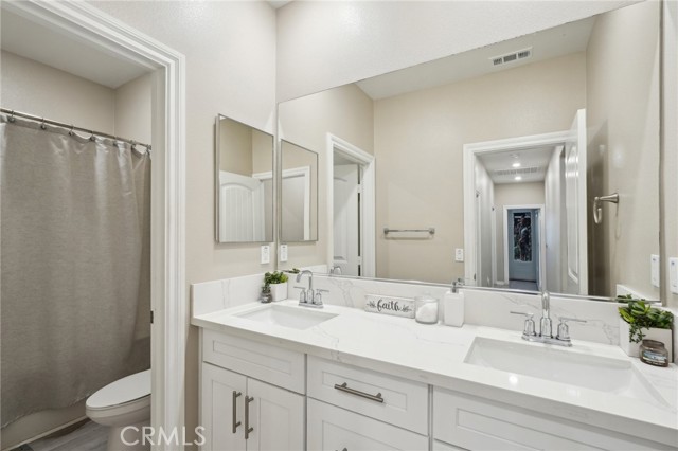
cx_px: 339
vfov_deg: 73.7
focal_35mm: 16
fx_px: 301
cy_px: 226
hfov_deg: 96.8
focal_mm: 16
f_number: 8
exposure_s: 1/10
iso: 400
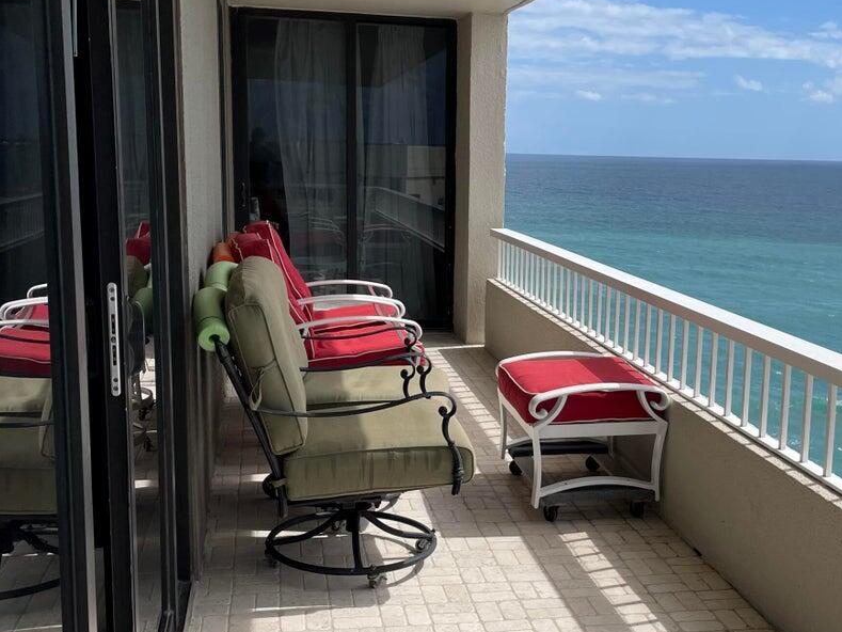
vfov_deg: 32.2
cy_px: 332
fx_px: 1095
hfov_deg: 41.7
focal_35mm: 45
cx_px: 539
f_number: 1.6
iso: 32
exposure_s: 1/6135
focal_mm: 4.2
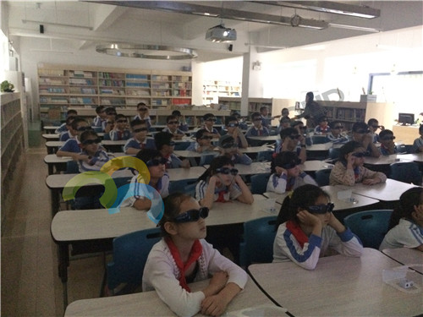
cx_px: 212
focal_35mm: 29
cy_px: 158
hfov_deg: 61.7
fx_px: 354
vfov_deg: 48.2
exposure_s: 1/17
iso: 800
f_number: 2.2
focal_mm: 4.15
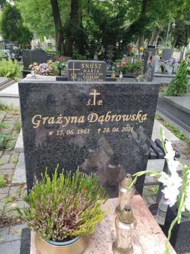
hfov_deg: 48.2
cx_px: 99
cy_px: 128
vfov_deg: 61.7
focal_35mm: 29
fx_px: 212
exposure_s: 1/102
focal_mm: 5.43
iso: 50
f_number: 1.89
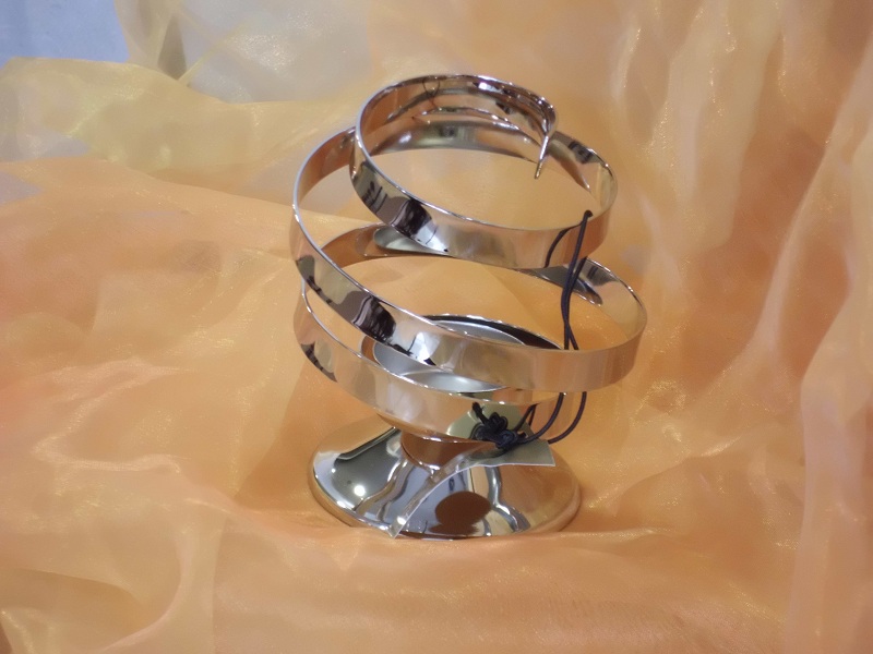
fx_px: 2472
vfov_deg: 15.1
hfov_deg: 20.0
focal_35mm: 98
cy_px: 327
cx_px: 436
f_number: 5.5
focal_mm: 17.6
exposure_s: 1/8
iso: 400
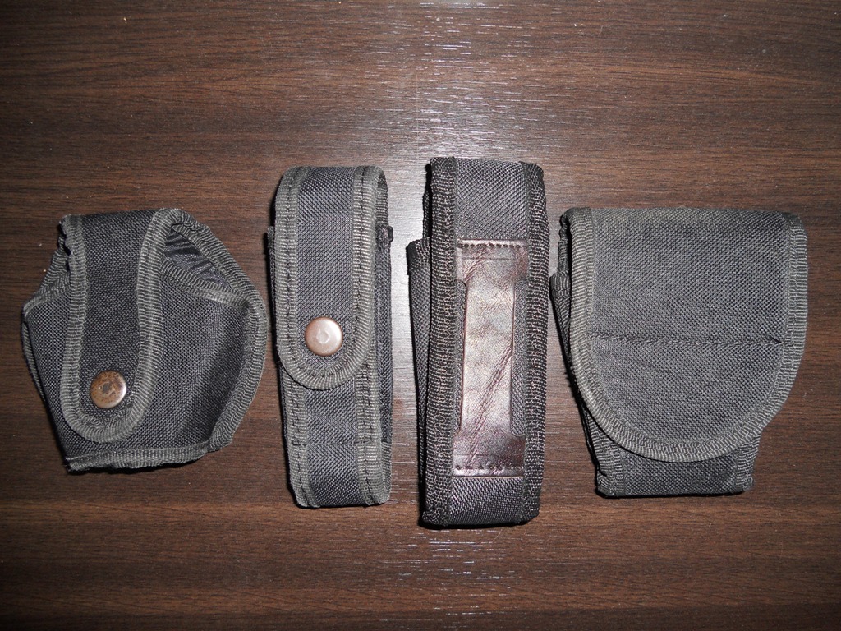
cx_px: 420
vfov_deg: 51.4
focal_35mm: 27
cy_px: 316
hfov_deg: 65.3
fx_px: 656
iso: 80
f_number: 3.2
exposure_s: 1/25
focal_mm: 4.9
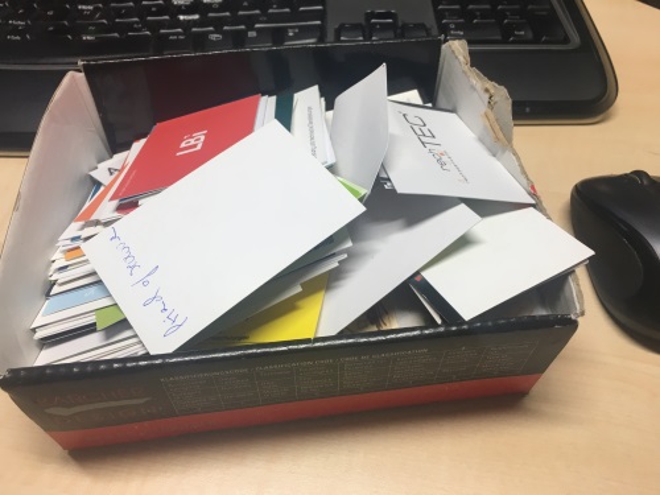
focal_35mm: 29
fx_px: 553
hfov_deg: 61.7
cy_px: 248
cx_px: 330
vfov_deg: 48.2
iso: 25
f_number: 2.2
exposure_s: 1/33
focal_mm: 4.15
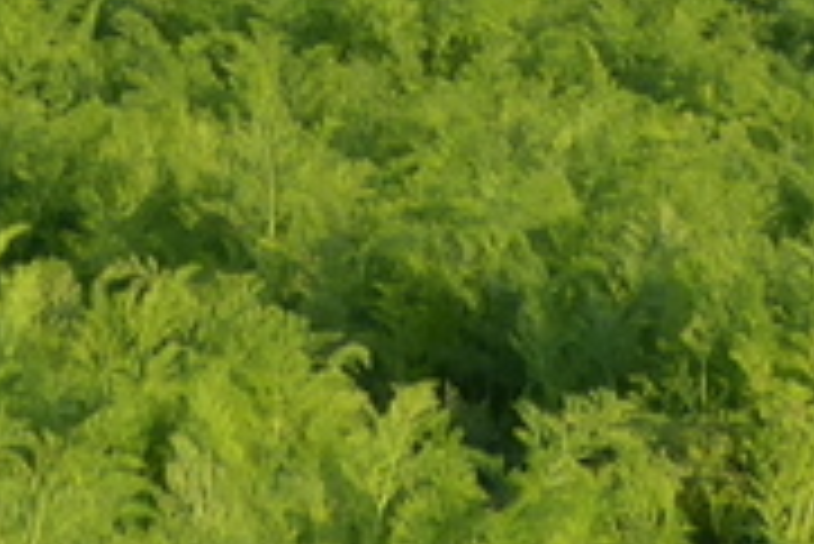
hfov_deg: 2.6
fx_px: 18216
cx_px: -396
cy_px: -1389
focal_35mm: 805
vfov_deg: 1.7
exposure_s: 1/80
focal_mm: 19
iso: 125
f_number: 5.1
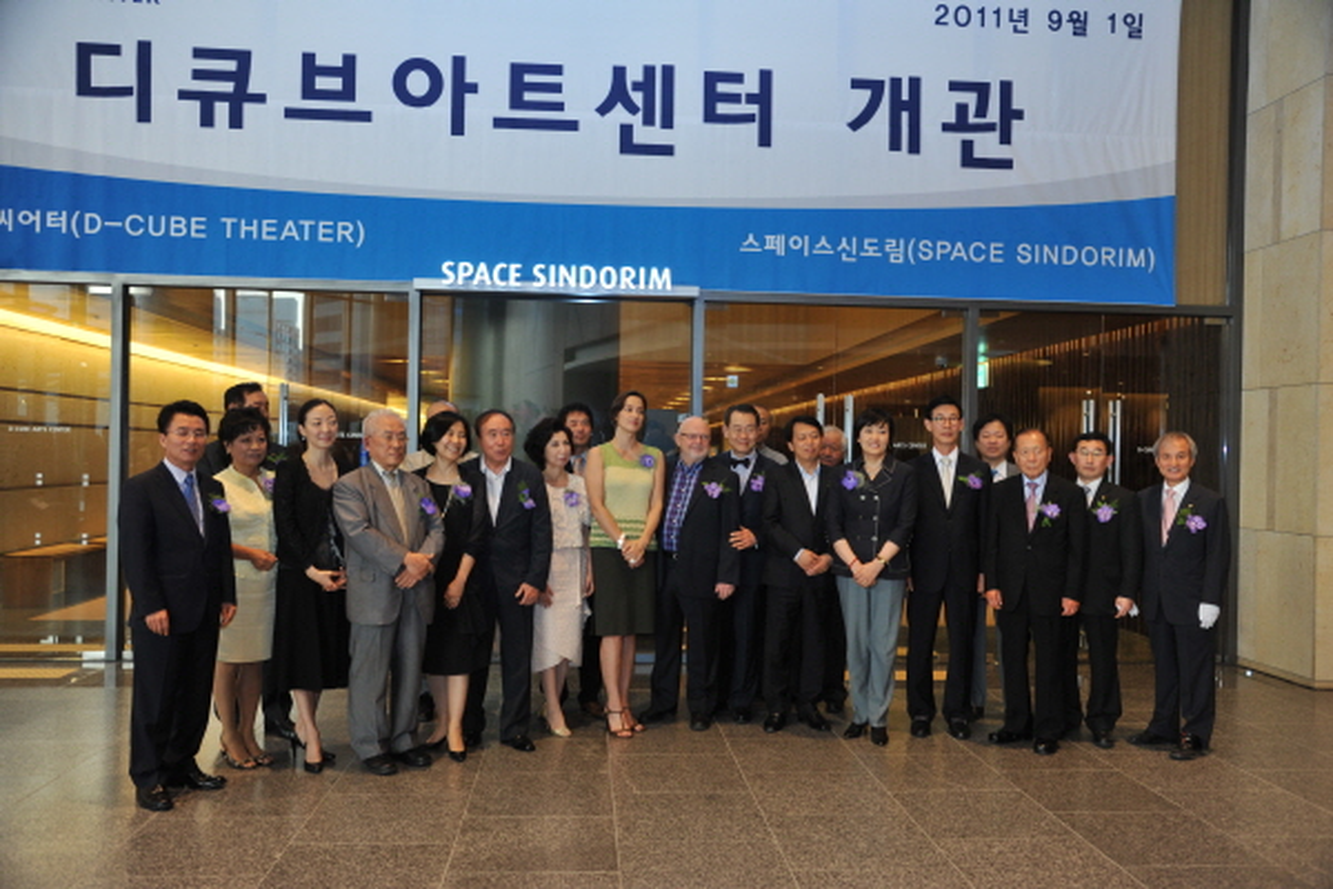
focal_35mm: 30
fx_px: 1111
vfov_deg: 43.6
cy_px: 444
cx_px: 666
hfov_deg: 61.9
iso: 1000
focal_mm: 30
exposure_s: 1/125
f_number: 4
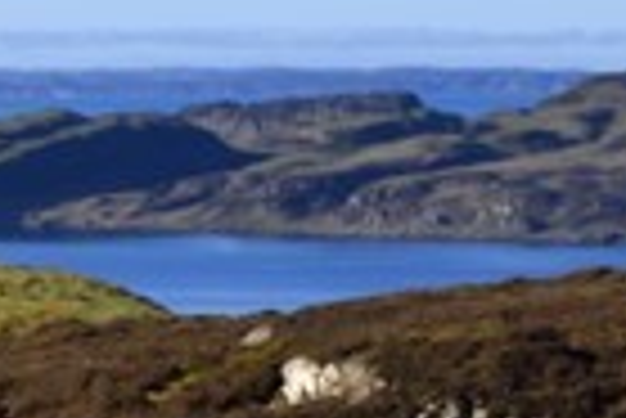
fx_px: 7102
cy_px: 472
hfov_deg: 5.0
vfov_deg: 3.4
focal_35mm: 408
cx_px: -234
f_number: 9
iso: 200
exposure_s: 1/250
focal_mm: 135
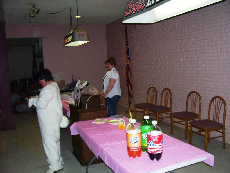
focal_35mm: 34
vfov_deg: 41.8
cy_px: 86
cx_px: 115
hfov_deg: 53.9
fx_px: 226
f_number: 2.7
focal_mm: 5.6
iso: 80
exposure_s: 1/60
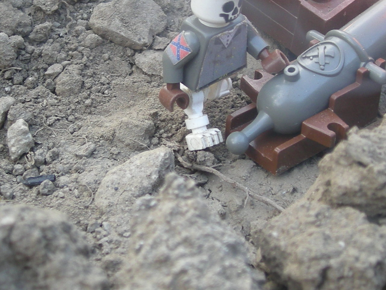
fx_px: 937
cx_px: 226
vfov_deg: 17.4
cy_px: 52
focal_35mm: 84
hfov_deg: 23.3
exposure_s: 1/59.8
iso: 68
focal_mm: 5.7
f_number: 2.8
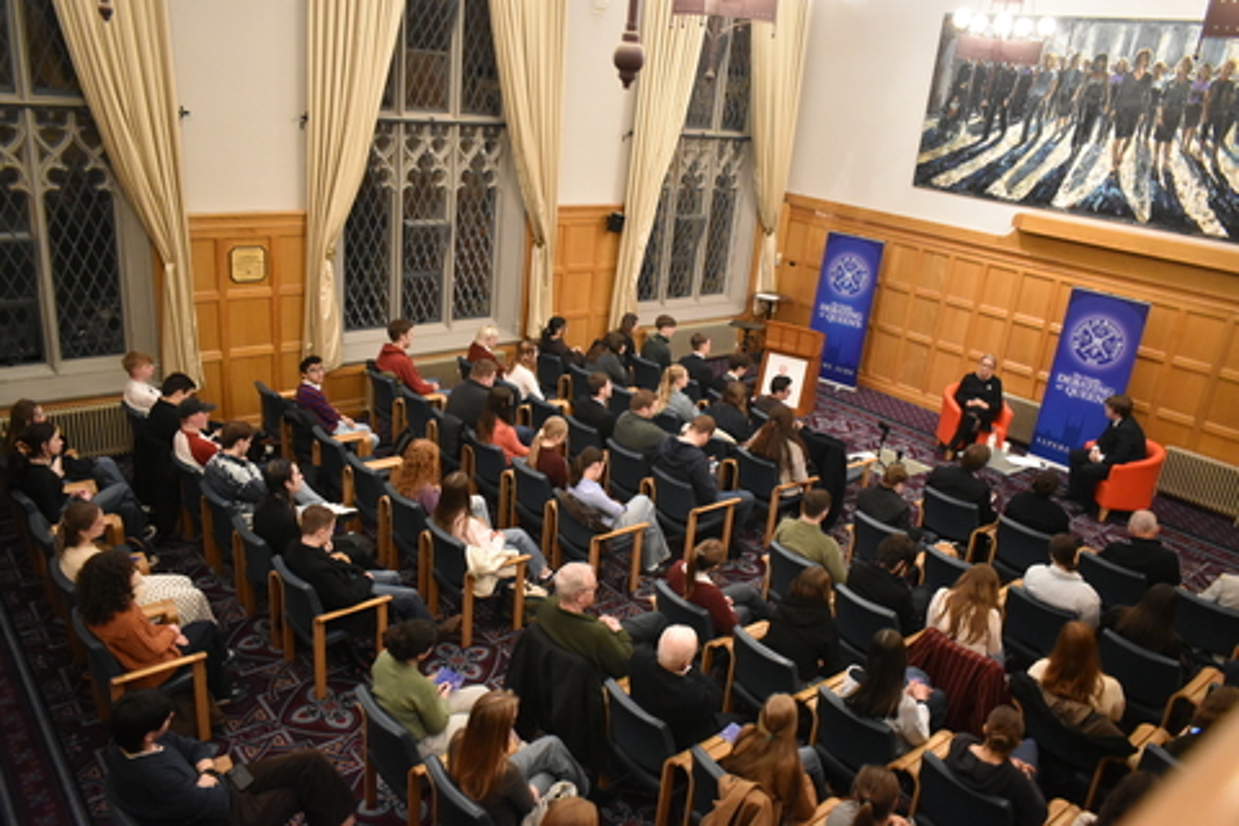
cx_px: 620
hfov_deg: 67.4
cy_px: 413
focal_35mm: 27
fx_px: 929
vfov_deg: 47.9
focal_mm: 18
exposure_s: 1/60
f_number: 3.5
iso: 3200
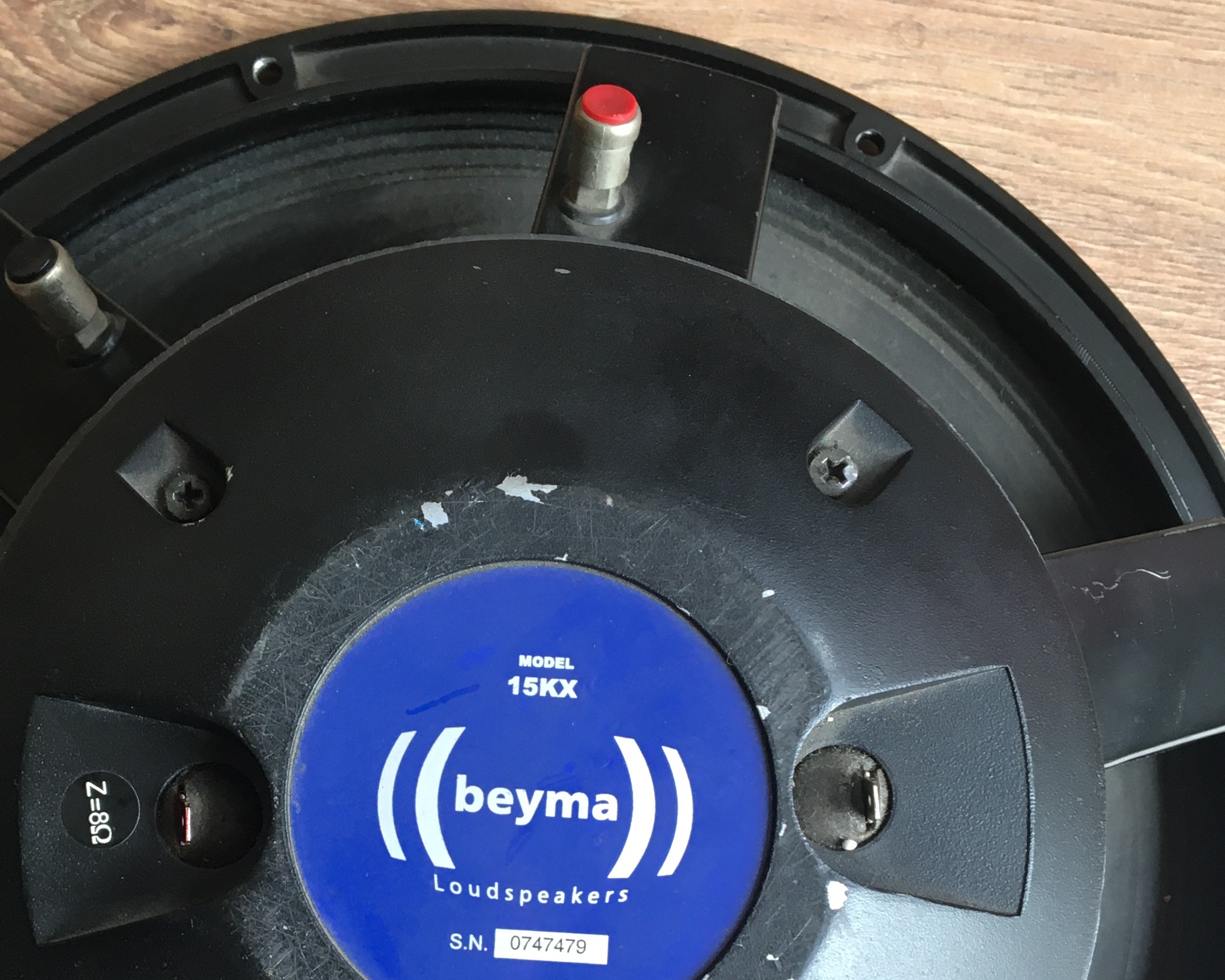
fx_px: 1922
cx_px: 446
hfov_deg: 35.1
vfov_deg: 28.1
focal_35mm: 53
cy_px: 775
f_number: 2.2
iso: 64
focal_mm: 4.15
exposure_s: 1/33
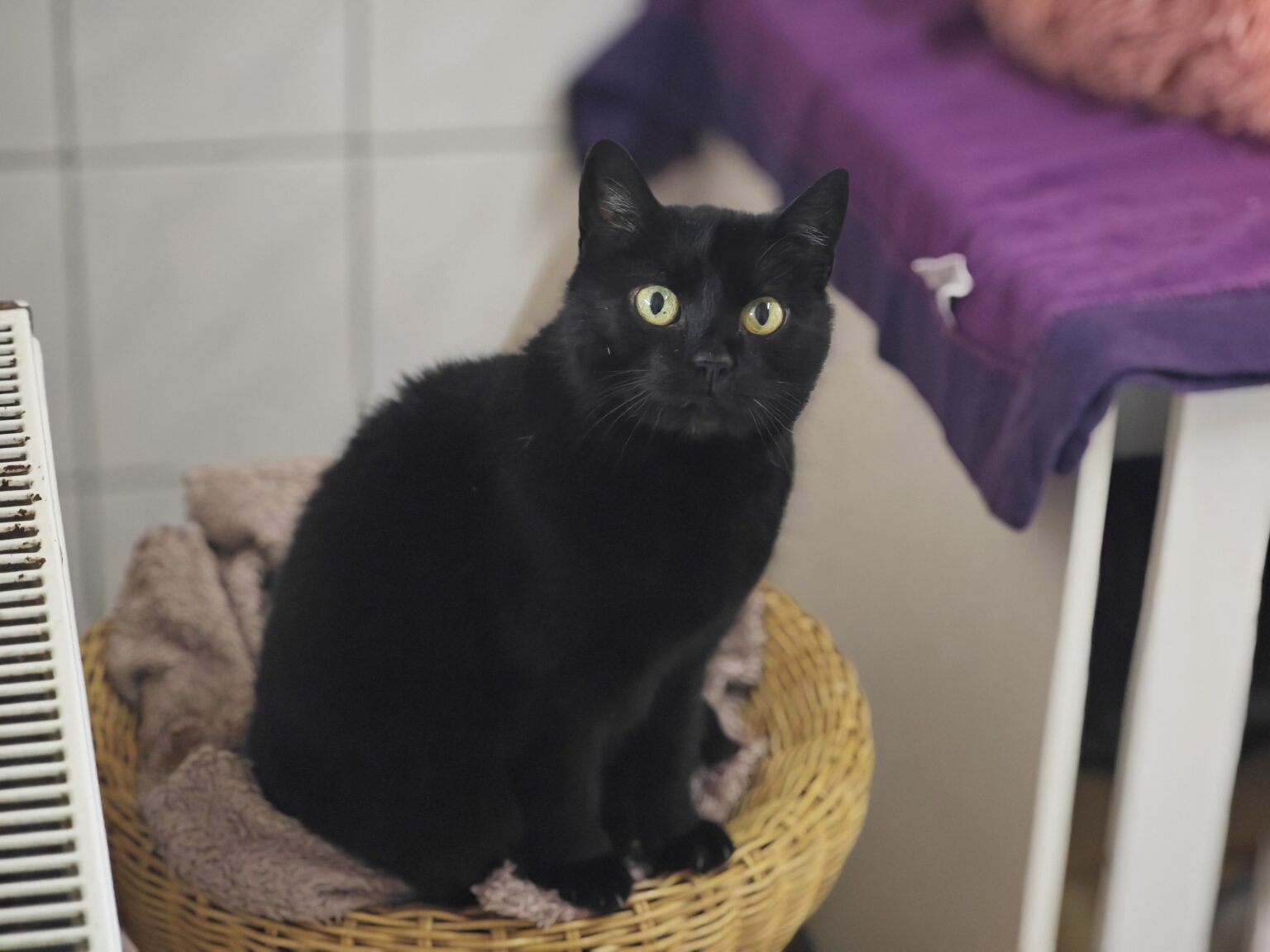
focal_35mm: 75
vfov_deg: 19.6
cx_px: 635
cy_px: 476
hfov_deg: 26.0
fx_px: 2752
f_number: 1.8
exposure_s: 1/100
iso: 800
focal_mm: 12.28
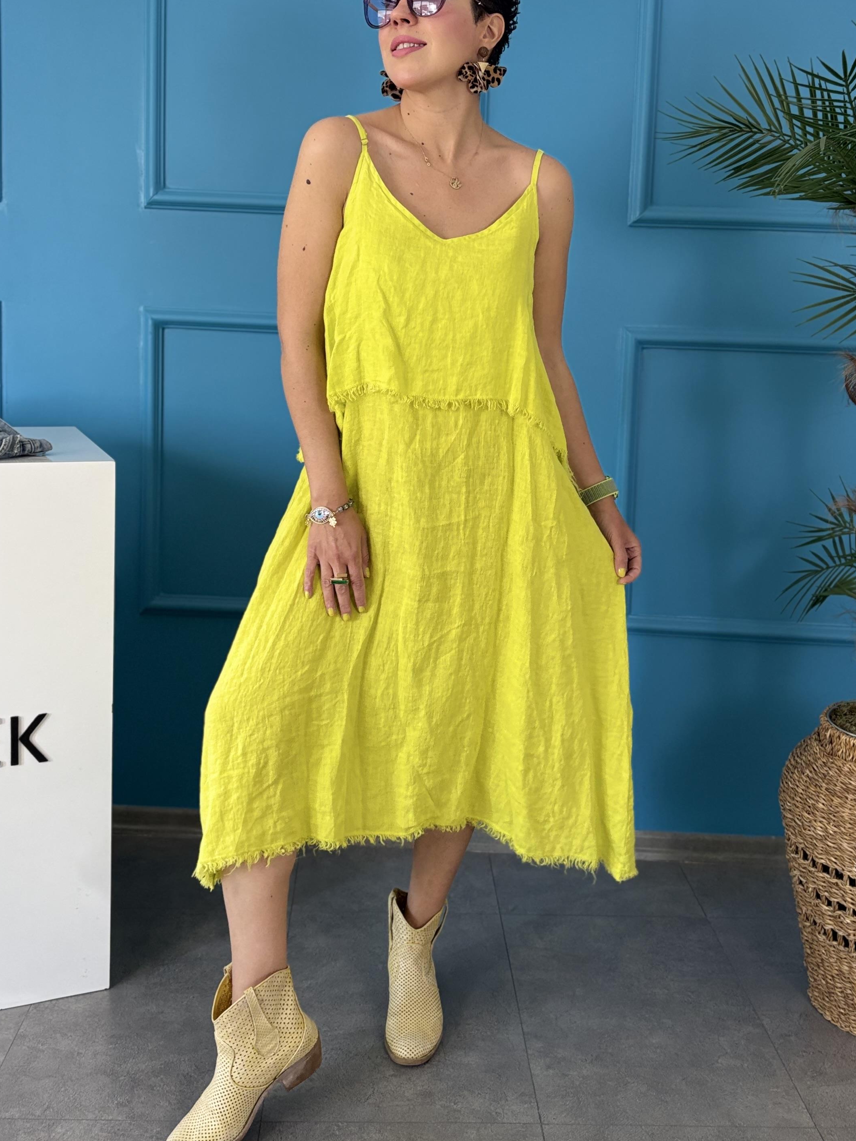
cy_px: 437
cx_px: 424
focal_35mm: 37
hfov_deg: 38.7
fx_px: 1220
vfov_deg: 49.7
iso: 125
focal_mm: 5.96
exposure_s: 1/92
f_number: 1.6
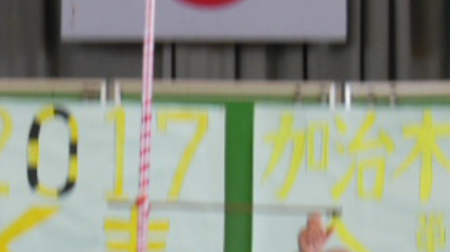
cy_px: 333
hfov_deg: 8.8
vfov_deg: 4.9
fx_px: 2921
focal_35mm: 245
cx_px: 184
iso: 320
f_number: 5.7
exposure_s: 1/30
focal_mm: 19.1
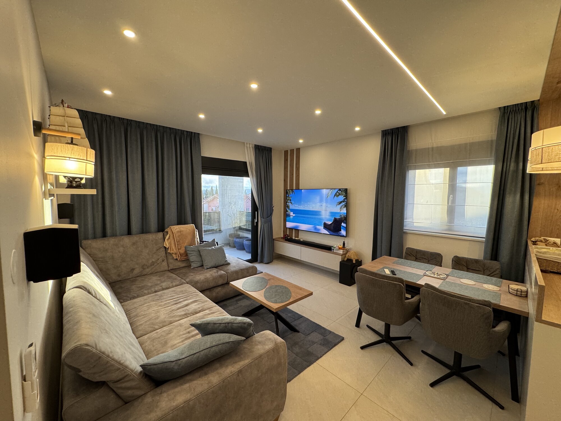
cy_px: 210
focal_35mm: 14
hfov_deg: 102.1
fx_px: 227
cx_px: 280
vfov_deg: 85.7
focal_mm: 2.22
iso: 125
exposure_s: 1/100
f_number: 2.2
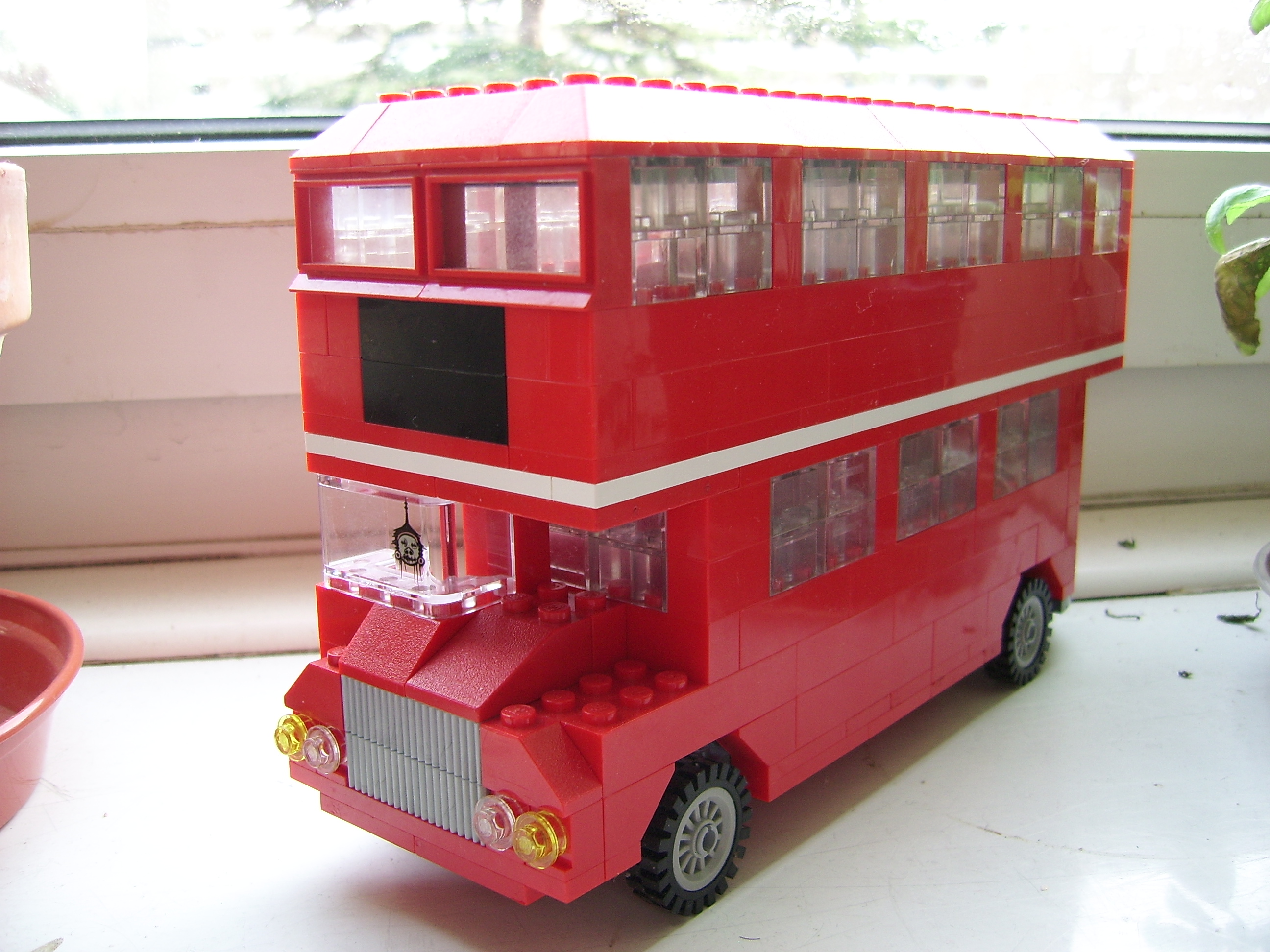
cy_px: 476
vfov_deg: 40.7
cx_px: 635
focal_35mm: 35
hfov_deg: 52.6
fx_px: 1284
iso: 100
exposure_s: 1/30
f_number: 2.8
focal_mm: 5.95
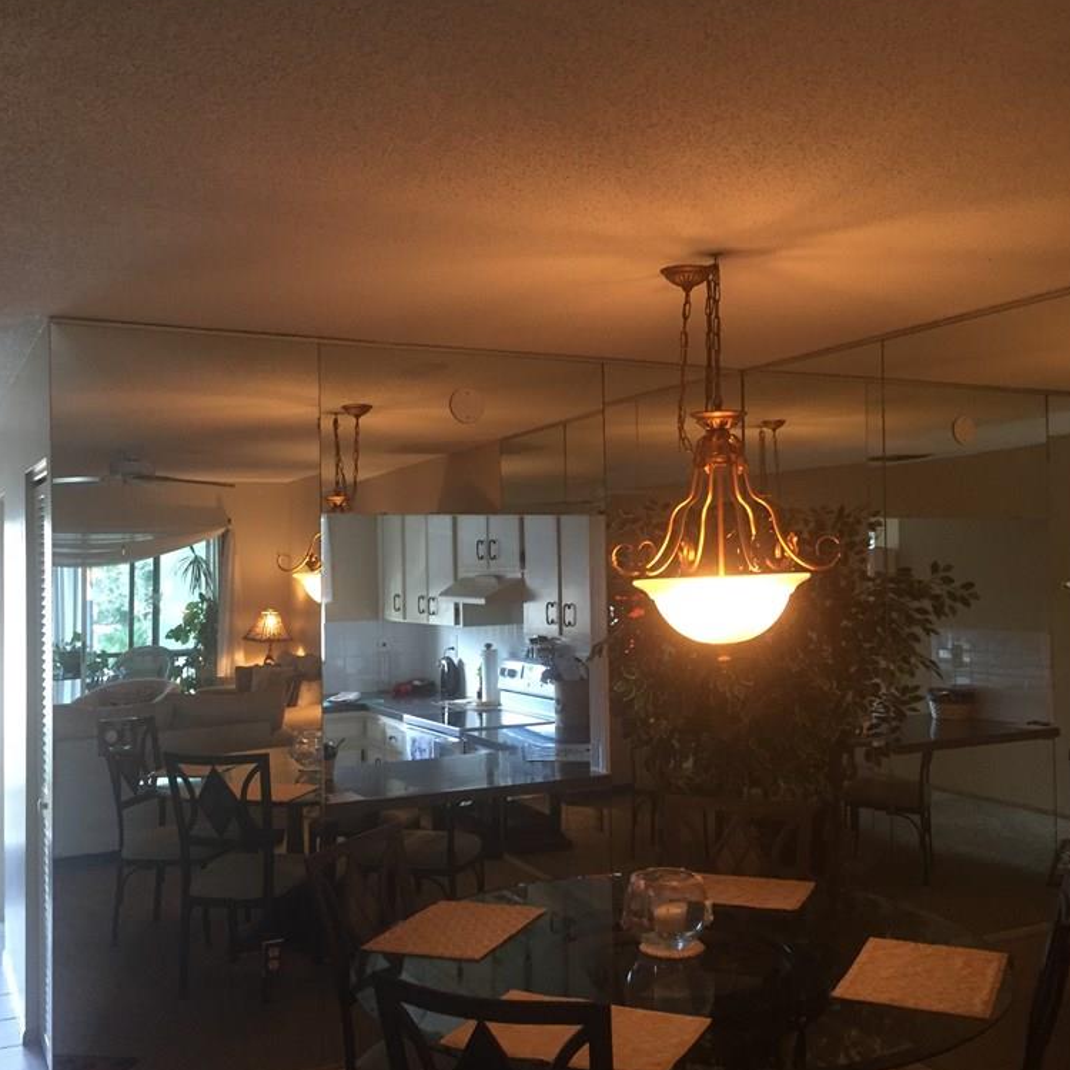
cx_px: 566
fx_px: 1224
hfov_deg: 47.2
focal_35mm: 35
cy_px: 532
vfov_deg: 47.2
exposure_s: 1/30
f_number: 2.2
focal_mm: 4.15
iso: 125
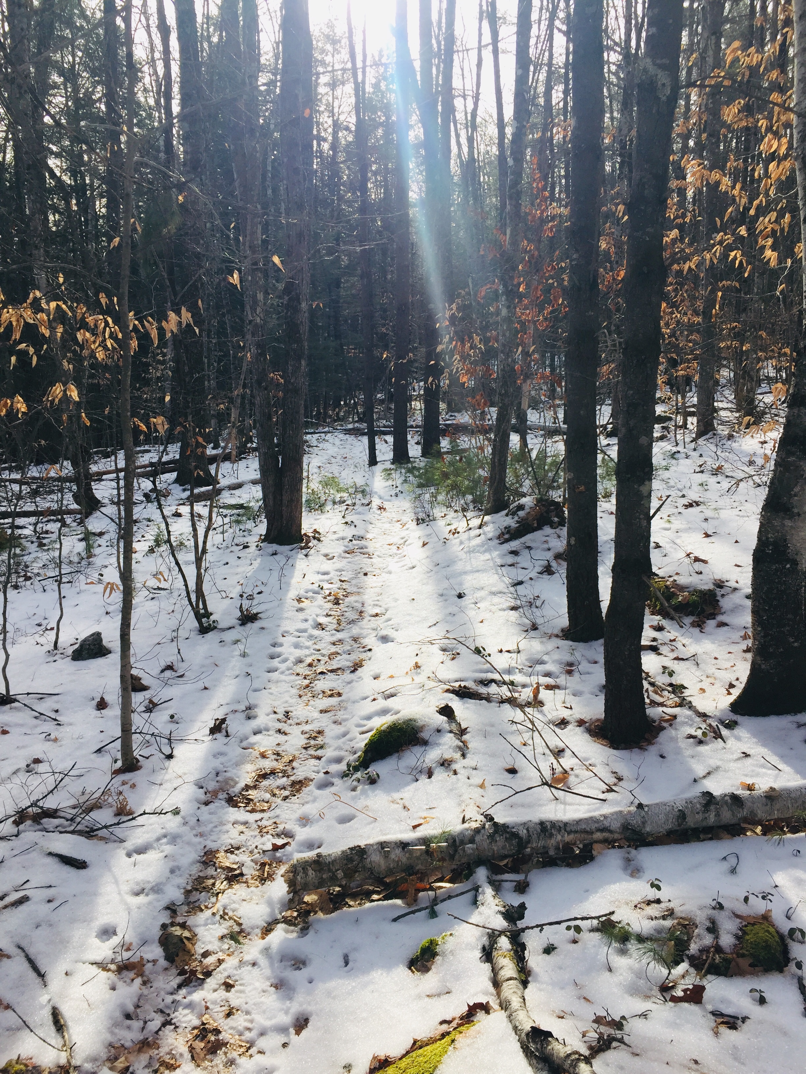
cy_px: 537
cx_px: 403
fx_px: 900
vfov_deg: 61.7
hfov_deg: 48.2
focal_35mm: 29
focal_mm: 4.15
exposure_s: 1/638
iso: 32
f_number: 2.2
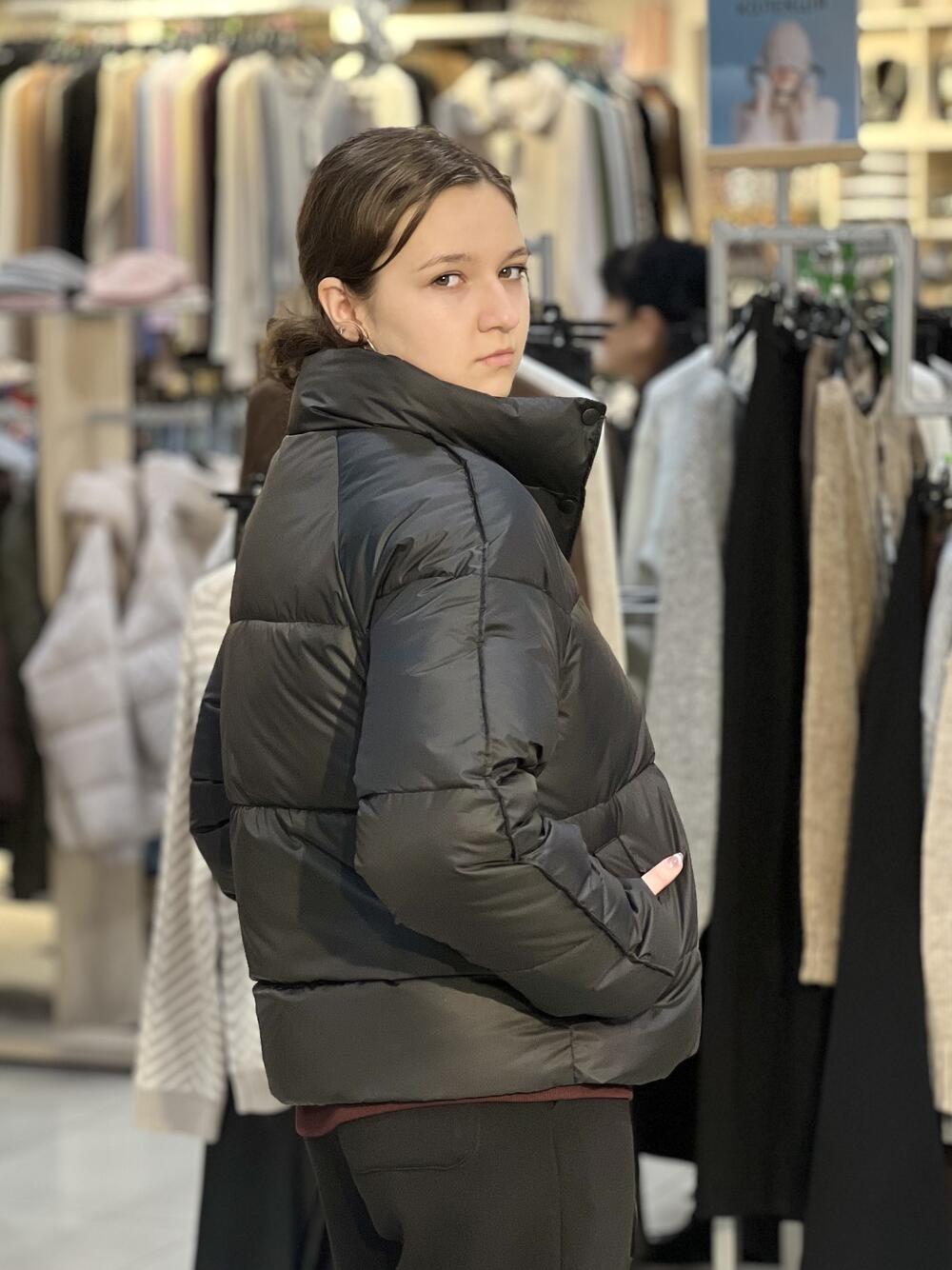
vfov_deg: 25.3
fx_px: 2824
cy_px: 635
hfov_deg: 19.1
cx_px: 476
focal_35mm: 77
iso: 125
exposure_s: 1/33
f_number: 2.8
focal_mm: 9
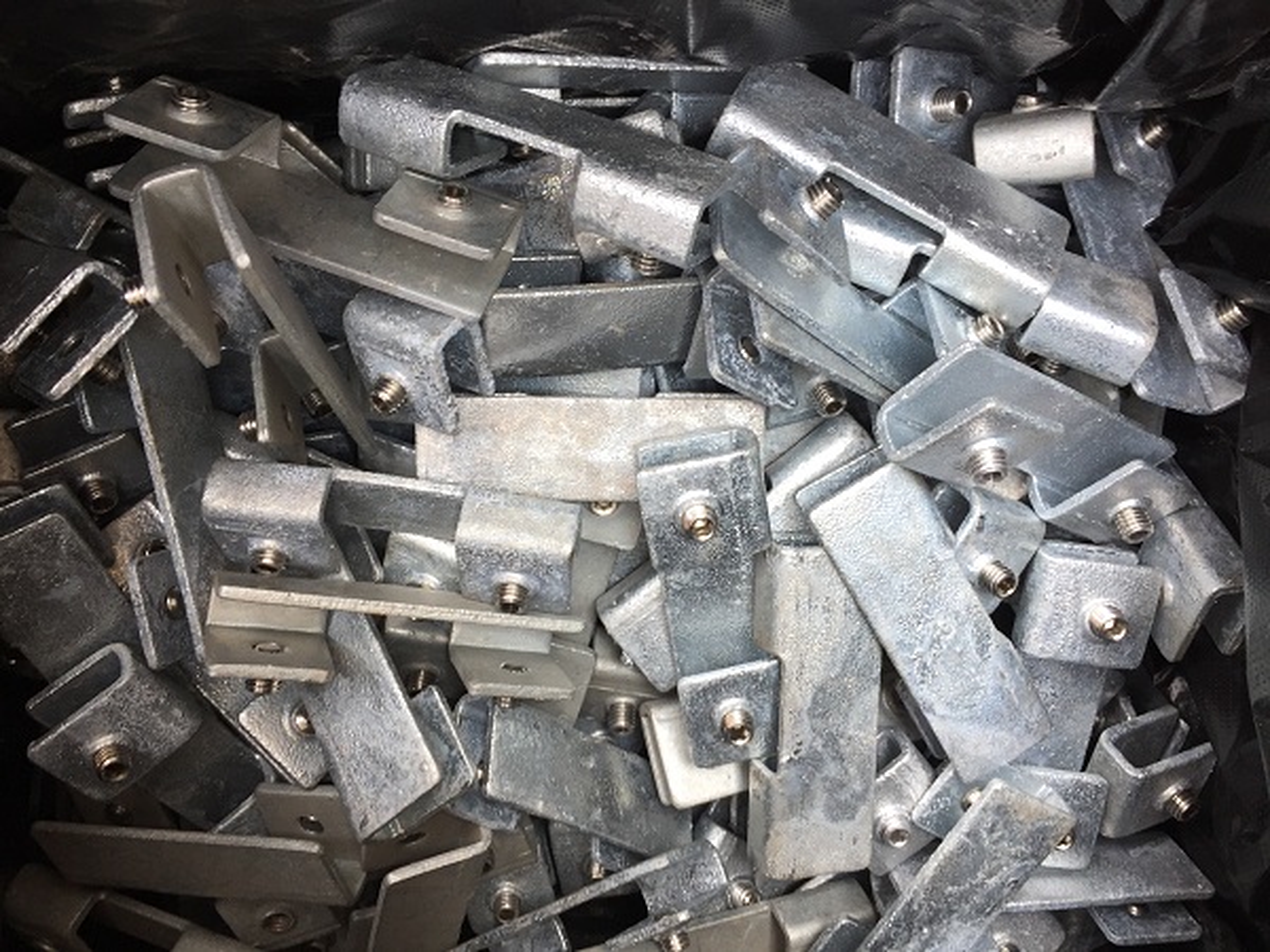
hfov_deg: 61.7
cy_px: 476
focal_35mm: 29
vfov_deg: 48.2
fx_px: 1064
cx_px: 635
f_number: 2.2
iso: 32
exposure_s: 1/50
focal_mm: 4.15
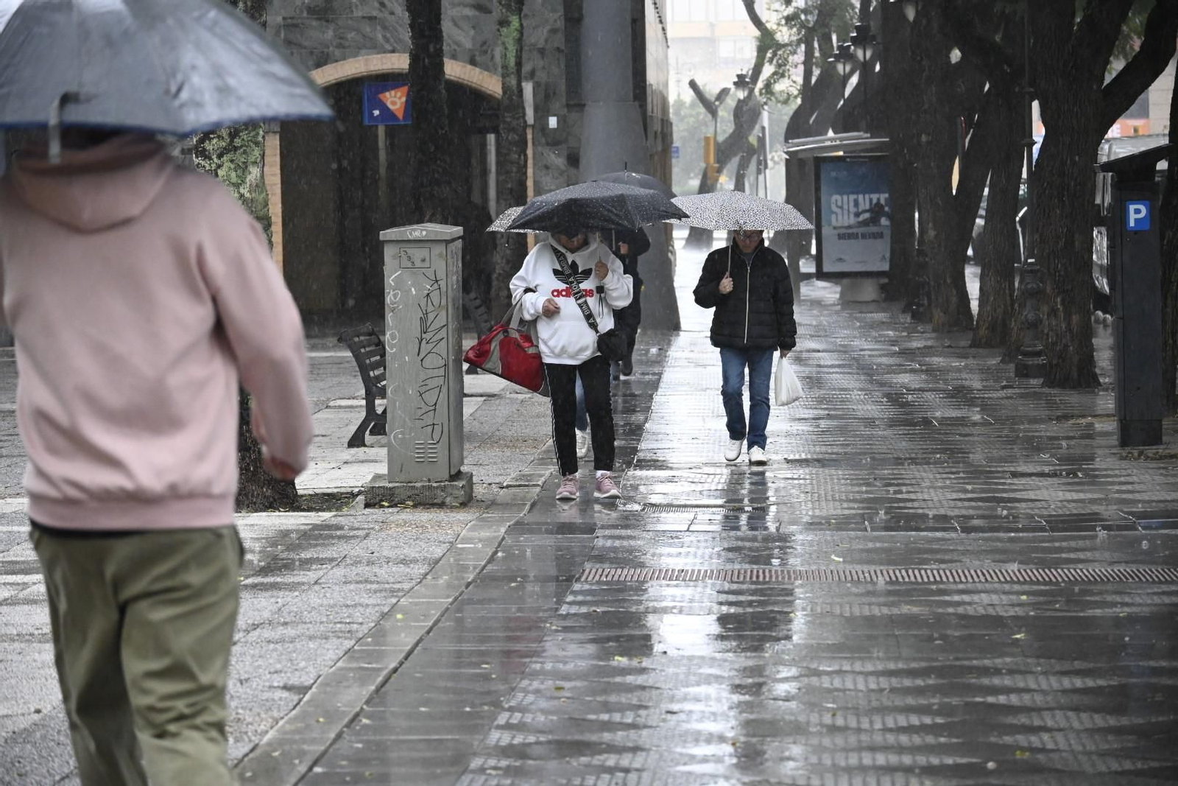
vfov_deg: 9.5
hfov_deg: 14.2
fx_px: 4712
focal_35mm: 144
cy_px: 393
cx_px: 589
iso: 3200
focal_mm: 96
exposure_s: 1/400
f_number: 5
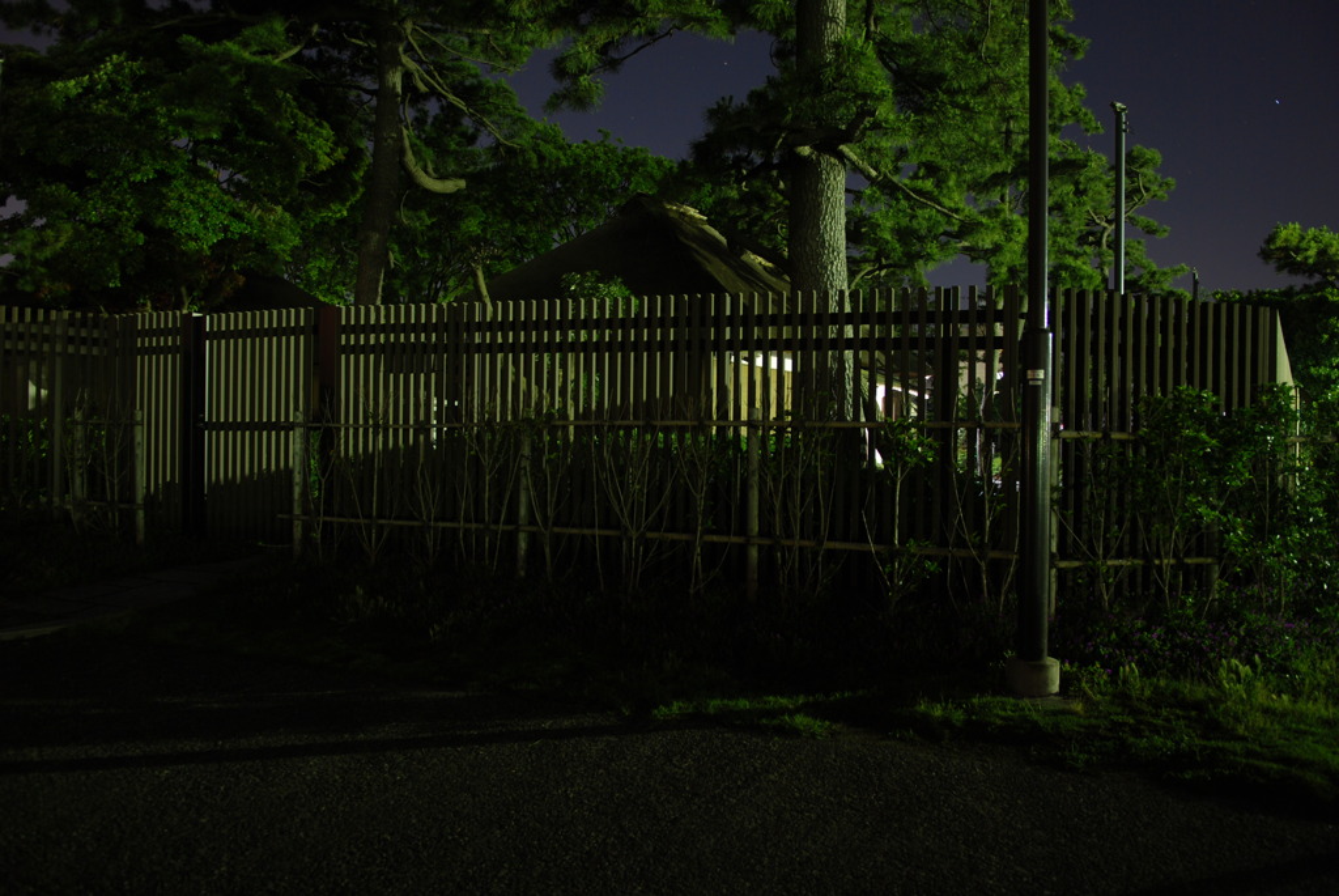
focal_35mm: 26
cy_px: 448
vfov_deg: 50.5
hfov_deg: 70.4
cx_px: 670
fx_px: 949
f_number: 2.8
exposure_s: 30
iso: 100
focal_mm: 17
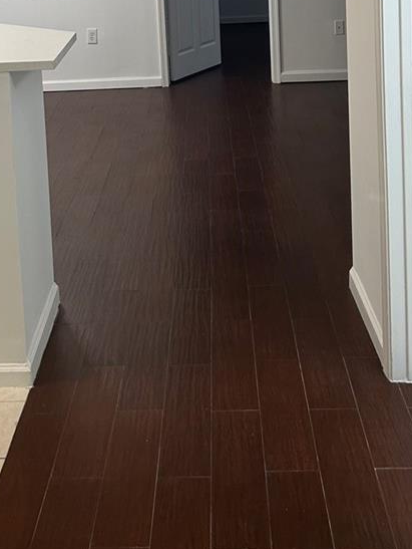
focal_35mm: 57
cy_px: 9
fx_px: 903
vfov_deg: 31.4
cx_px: 138
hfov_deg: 25.6
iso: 125
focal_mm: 5.7
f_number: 1.5
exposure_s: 1/120
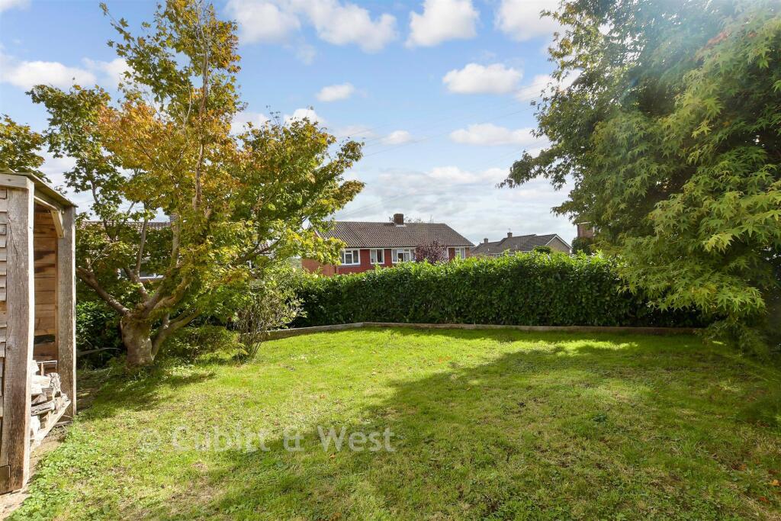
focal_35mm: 15
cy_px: 260
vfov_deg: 77.3
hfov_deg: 100.4
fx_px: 325
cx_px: 390
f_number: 8
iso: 160
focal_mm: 10
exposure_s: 1/250
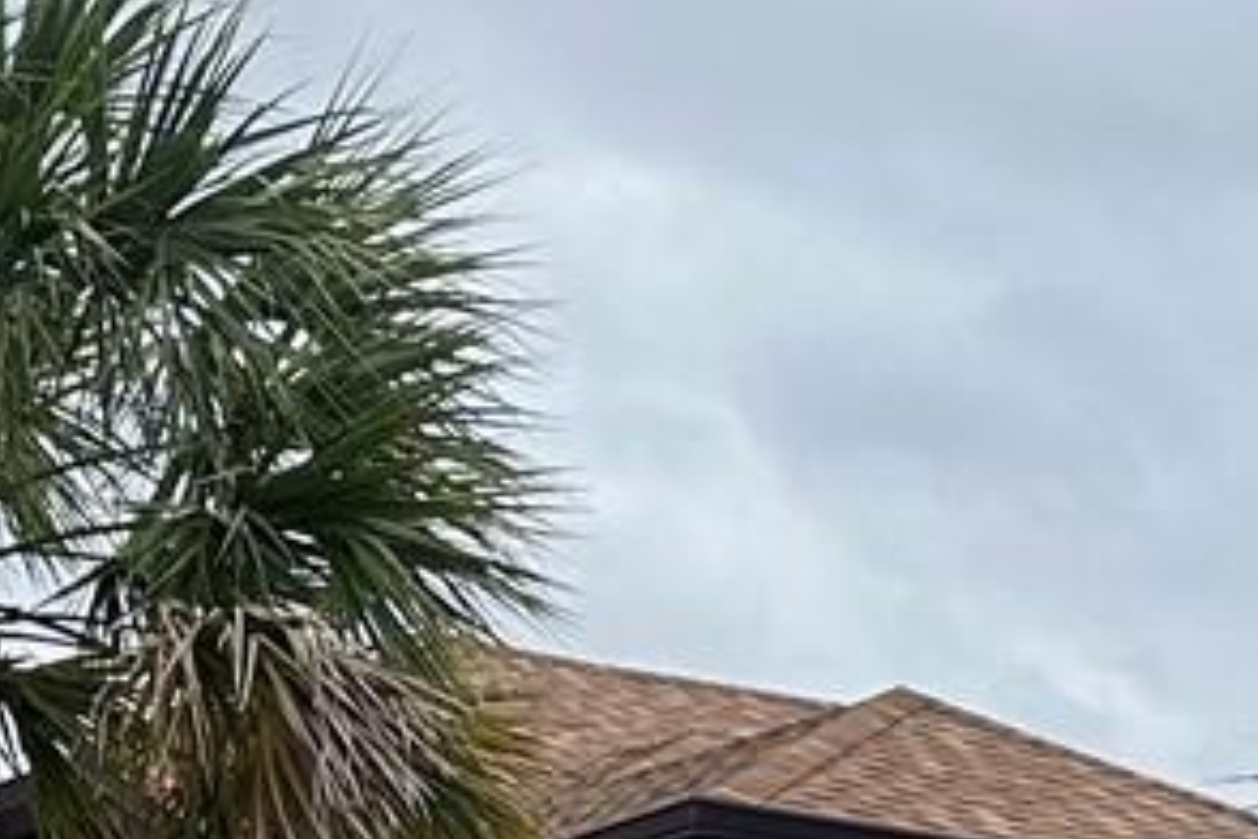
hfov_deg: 14.9
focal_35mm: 136
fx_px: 4752
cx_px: 1202
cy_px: 1605
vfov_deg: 9.5
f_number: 1.78
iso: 80
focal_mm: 6.86
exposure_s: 1/1412
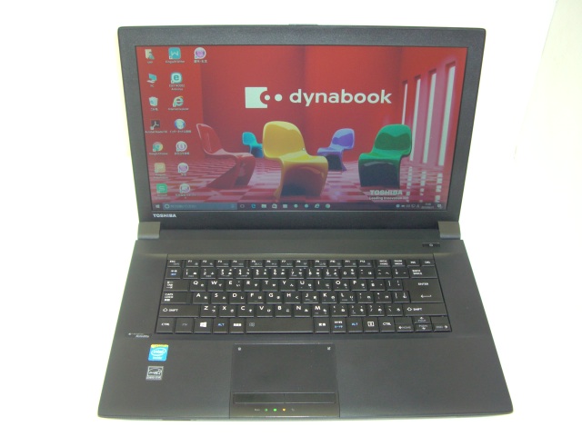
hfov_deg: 49.0
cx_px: 291
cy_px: 218
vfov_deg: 37.7
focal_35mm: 38
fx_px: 639
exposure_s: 1/30
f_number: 2.8
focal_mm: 7.9
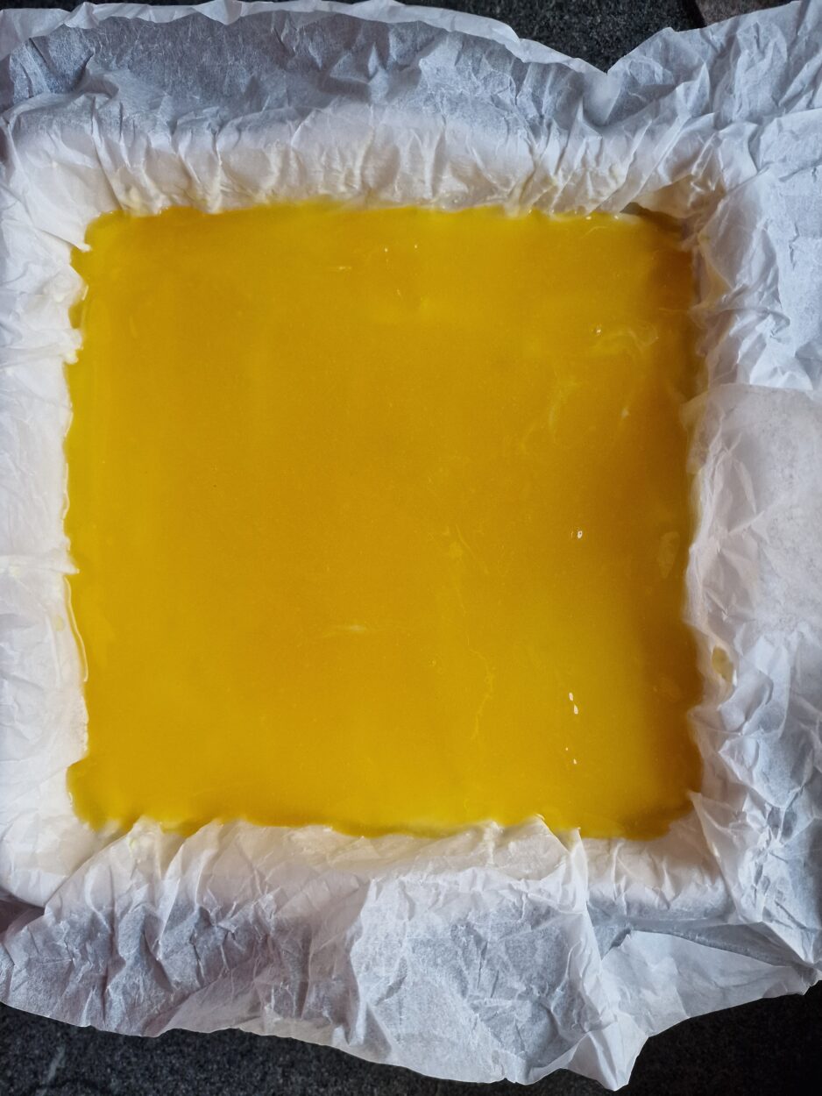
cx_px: 411
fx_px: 728
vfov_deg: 73.9
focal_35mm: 23
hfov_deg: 58.9
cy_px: 548
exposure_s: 1/100
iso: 200
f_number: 1.8
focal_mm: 6.4
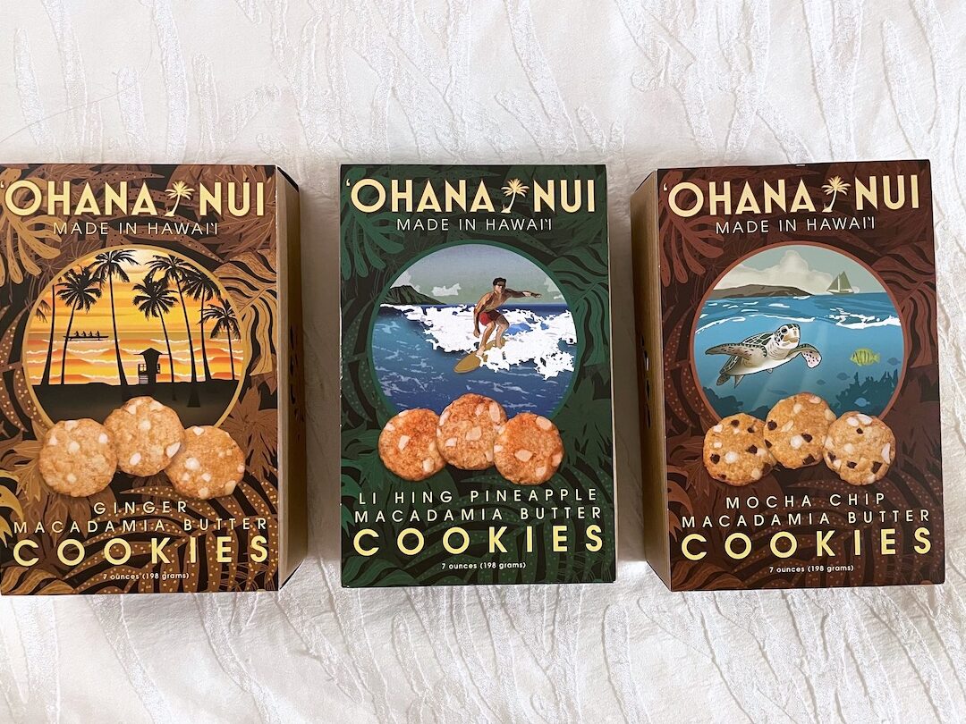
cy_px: 362
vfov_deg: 53.1
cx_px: 483
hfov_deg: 67.3
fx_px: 726
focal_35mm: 26
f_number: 1.6
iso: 400
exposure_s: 1/40
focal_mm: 4.2
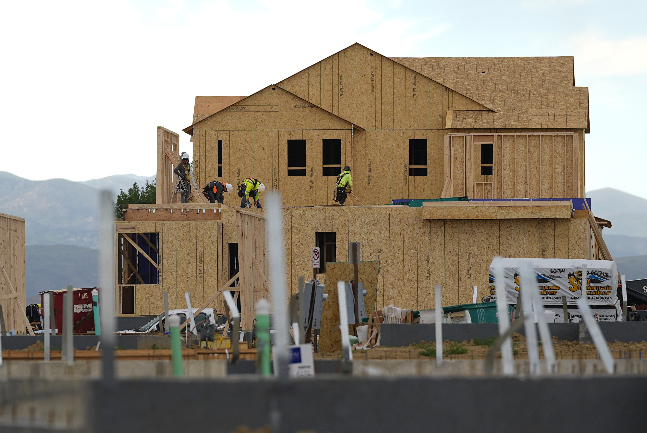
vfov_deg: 4.8
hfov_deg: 7.2
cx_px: 324
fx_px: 5144
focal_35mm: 286
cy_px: 216
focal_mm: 191
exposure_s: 1/1000
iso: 200
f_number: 3.5
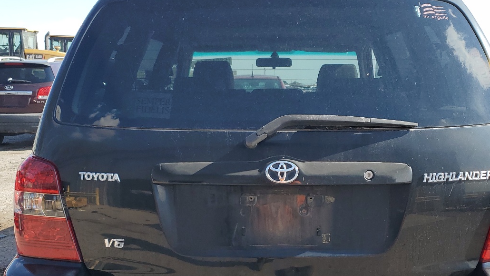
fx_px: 572
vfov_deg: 26.6
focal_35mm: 44
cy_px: 216
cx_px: 269
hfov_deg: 46.3
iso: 50
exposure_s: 1/1250
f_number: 1.5
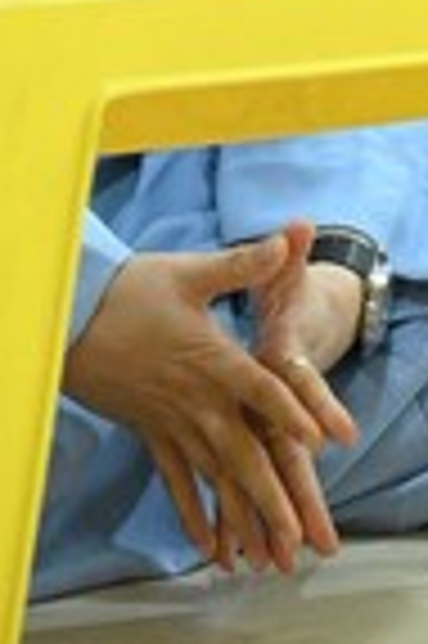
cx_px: 568
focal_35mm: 510
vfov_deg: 4.0
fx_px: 9116
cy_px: -671
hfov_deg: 2.7
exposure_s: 1/125
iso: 10000
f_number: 4
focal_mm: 112
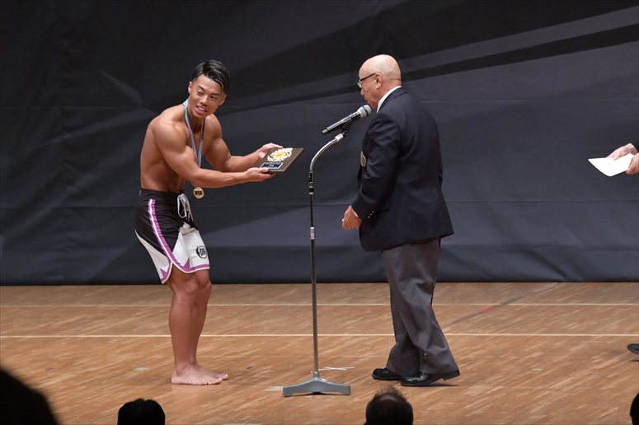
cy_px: 212
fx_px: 5056
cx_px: 320
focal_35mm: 285
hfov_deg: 7.2
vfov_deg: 4.8
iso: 6400
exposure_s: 1/400
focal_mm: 190
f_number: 5.6
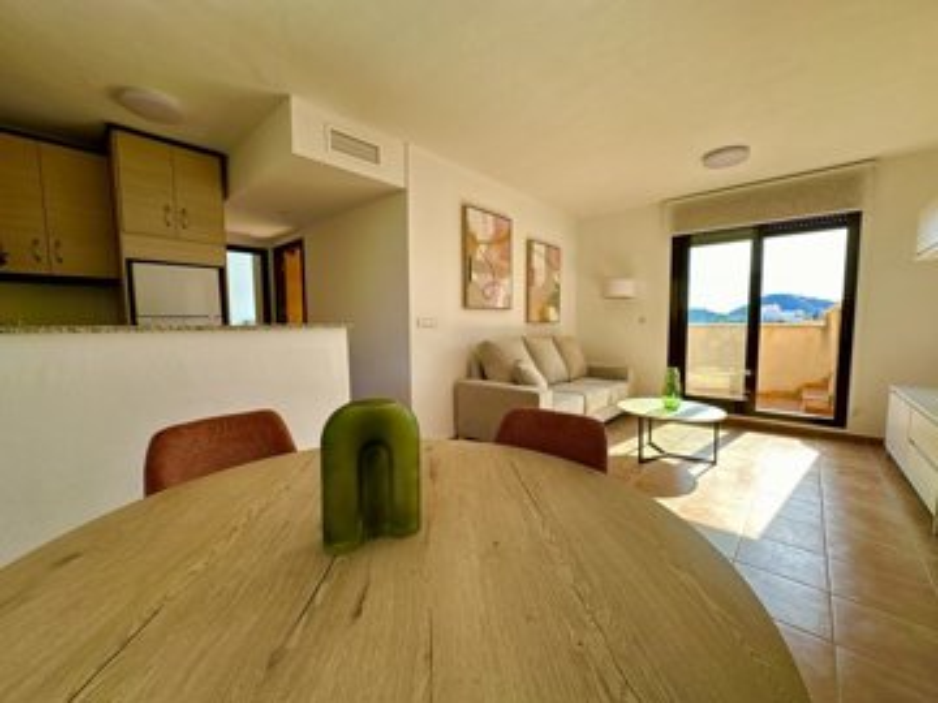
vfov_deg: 85.7
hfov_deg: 102.1
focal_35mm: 14
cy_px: 352
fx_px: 379
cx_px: 469
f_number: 2.2
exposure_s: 1/216
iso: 40
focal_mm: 2.22
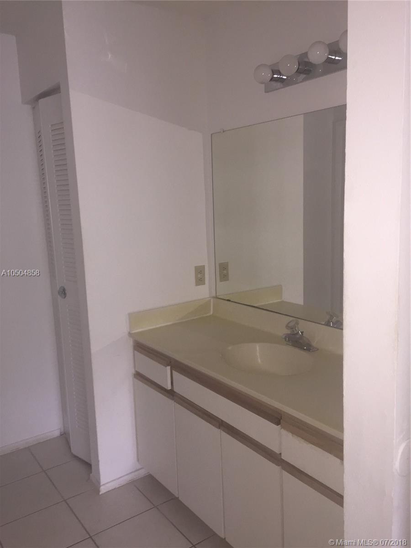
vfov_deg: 61.7
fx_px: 459
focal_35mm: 29
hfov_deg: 48.2
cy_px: 274
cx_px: 206
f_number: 2.2
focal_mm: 4.15
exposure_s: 1/20
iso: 100
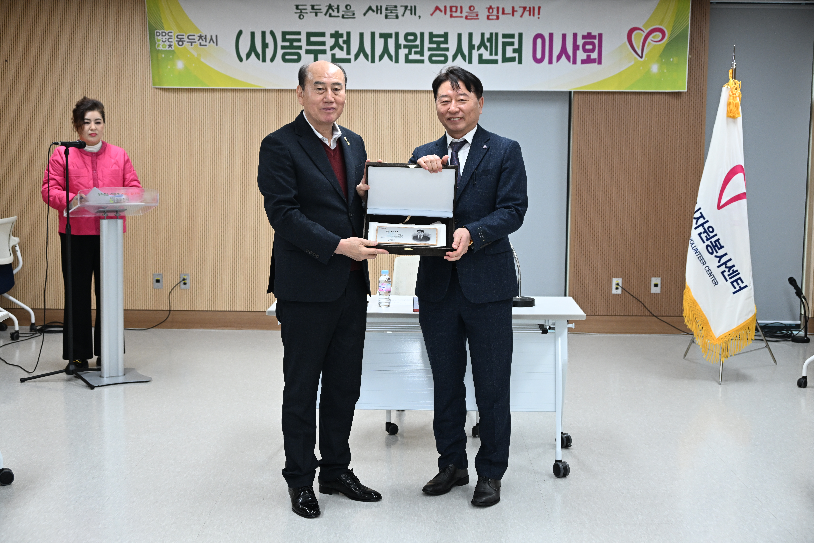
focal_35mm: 51
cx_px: 407
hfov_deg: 38.9
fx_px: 1153
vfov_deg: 26.5
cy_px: 272
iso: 1250
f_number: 5.6
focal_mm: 51
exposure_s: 1/100
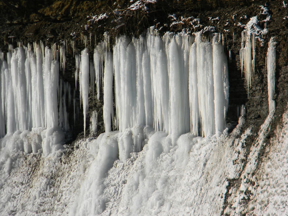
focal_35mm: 226
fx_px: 1880
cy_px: 108
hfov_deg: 8.8
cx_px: 144
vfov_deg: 6.6
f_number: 5.4
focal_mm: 41
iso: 80
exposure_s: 1/779
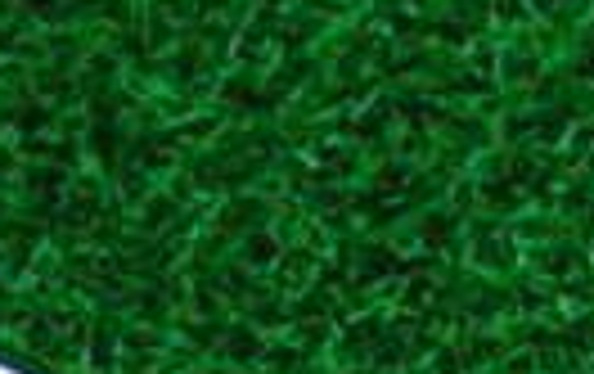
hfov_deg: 11.0
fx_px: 3081
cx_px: 338
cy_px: 491
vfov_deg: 6.9
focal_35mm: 190
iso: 400
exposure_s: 1/50
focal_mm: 6.42
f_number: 3.6
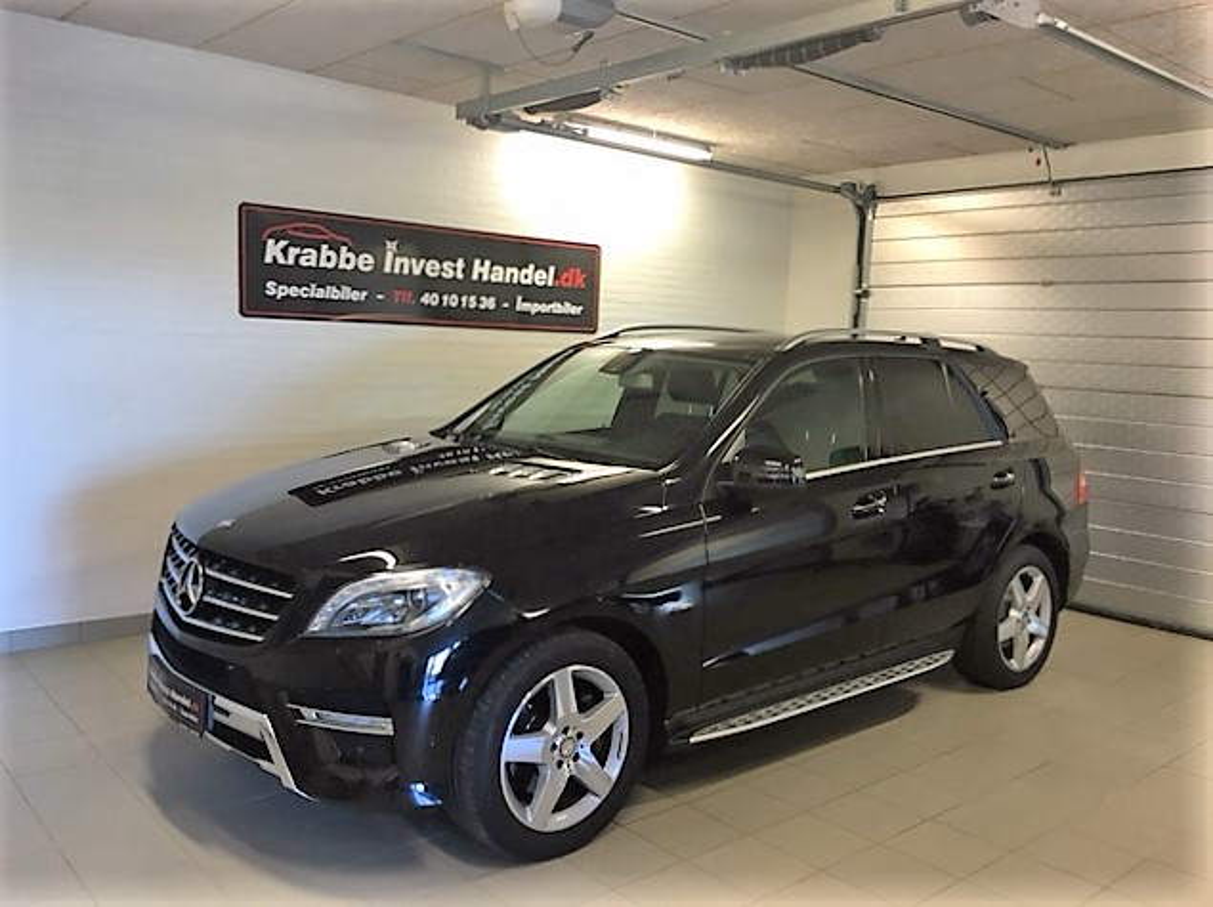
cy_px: 454
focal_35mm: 29
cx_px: 606
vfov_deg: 48.2
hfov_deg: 61.7
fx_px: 1015
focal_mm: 4.15
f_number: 2.2
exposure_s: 1/33
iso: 100
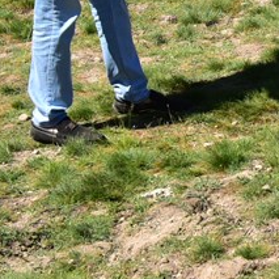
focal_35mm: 153
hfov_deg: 9.9
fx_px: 1395
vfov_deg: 11.0
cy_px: -131
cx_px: 694
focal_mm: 32
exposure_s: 1/640
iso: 640
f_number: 13
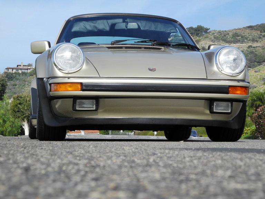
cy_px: 100
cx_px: 132
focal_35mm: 105
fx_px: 804
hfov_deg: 18.7
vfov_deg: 14.1
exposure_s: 1/893
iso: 100
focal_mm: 22.5
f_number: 4.5
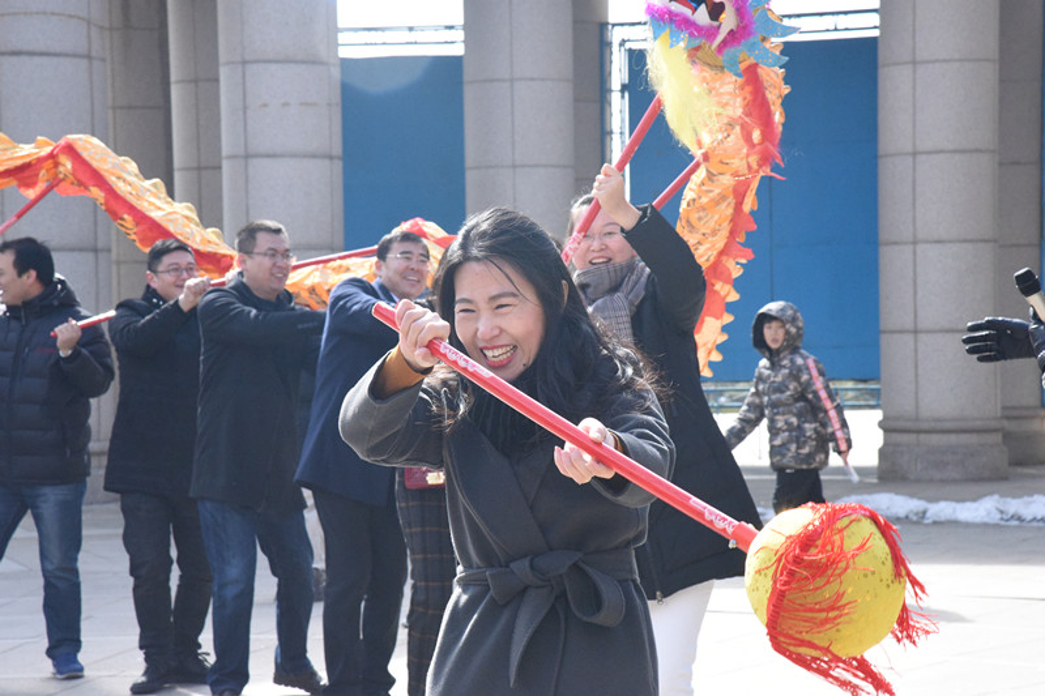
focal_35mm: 110
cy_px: 348
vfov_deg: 12.4
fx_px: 3192
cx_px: 522
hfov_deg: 18.6
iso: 6400
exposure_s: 1/1000
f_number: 16
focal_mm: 110
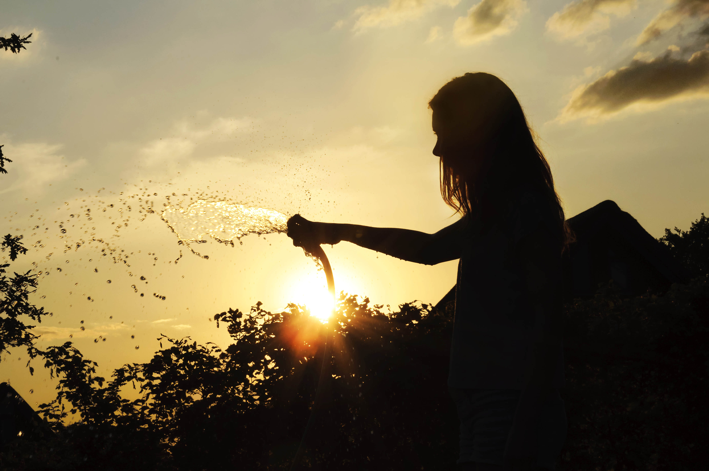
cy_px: 236
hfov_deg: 19.5
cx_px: 354
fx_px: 2065
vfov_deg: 13.0
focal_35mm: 105
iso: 400
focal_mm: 70
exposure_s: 1/500
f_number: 25
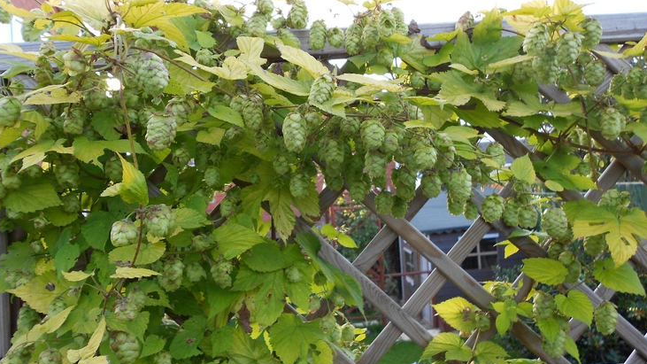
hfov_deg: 62.6
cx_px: 333
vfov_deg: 37.7
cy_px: 166
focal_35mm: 31
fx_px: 532
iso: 80
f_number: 3.2
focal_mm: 4.6
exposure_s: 1/50
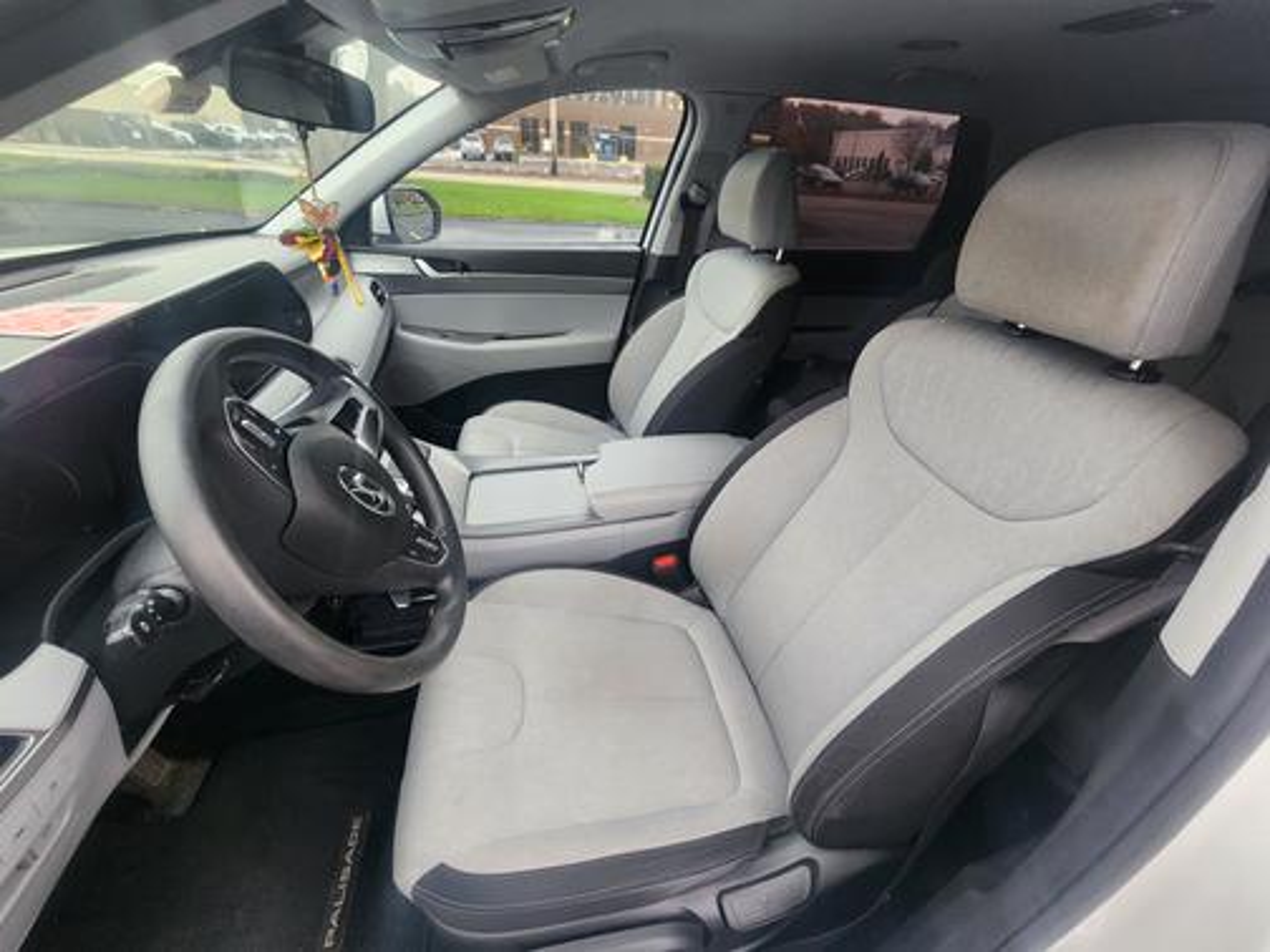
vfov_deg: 89.9
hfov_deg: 106.2
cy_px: 476
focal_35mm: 13
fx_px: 477
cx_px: 635
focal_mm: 2.2
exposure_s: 1/60
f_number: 2.2
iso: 320
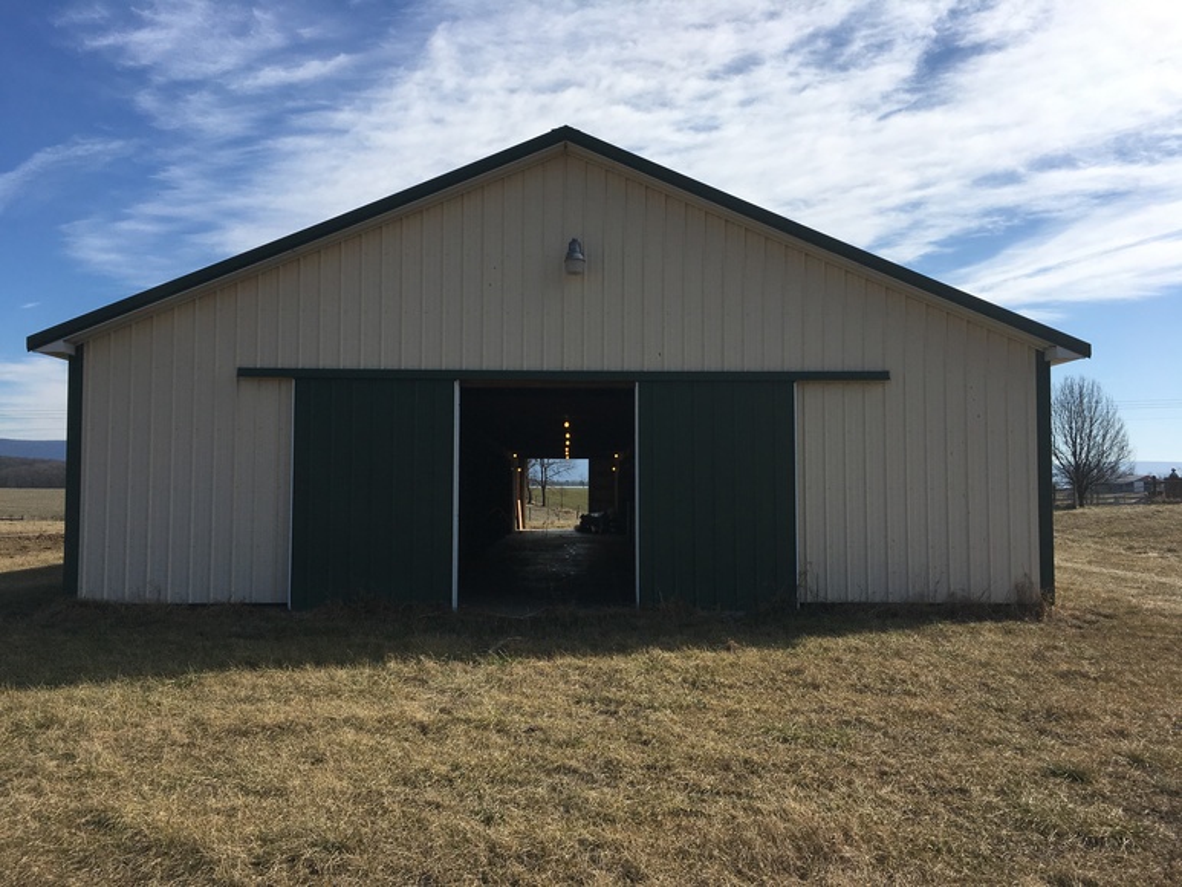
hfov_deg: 61.7
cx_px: 591
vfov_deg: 48.2
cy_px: 444
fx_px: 990
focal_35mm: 29
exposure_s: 1/3205
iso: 25
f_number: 2.2
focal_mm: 4.15
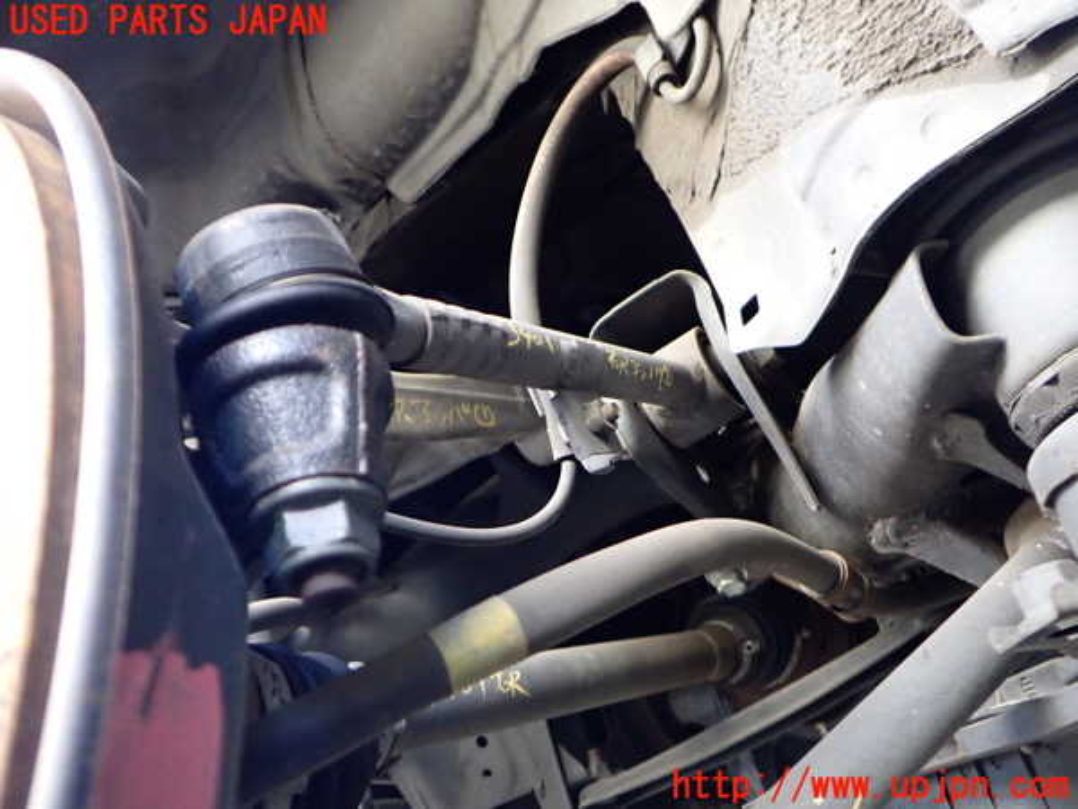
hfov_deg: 60.0
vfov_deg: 46.8
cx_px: 539
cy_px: 404
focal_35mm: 30
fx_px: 934
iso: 800
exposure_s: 1/30
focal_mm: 5.4
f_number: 2.3
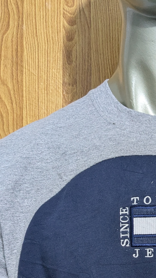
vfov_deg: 27.6
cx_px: 154
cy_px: 278
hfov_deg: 16.4
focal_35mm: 72
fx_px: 529
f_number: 1.73
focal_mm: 4.38
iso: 205
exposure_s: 1/33.3
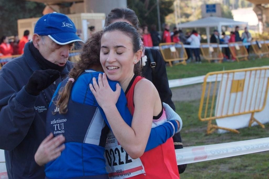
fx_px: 785
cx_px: 134
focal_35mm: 105
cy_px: 90
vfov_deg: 13.0
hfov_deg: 19.5
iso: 500
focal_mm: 70
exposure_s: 1/125
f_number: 5.6
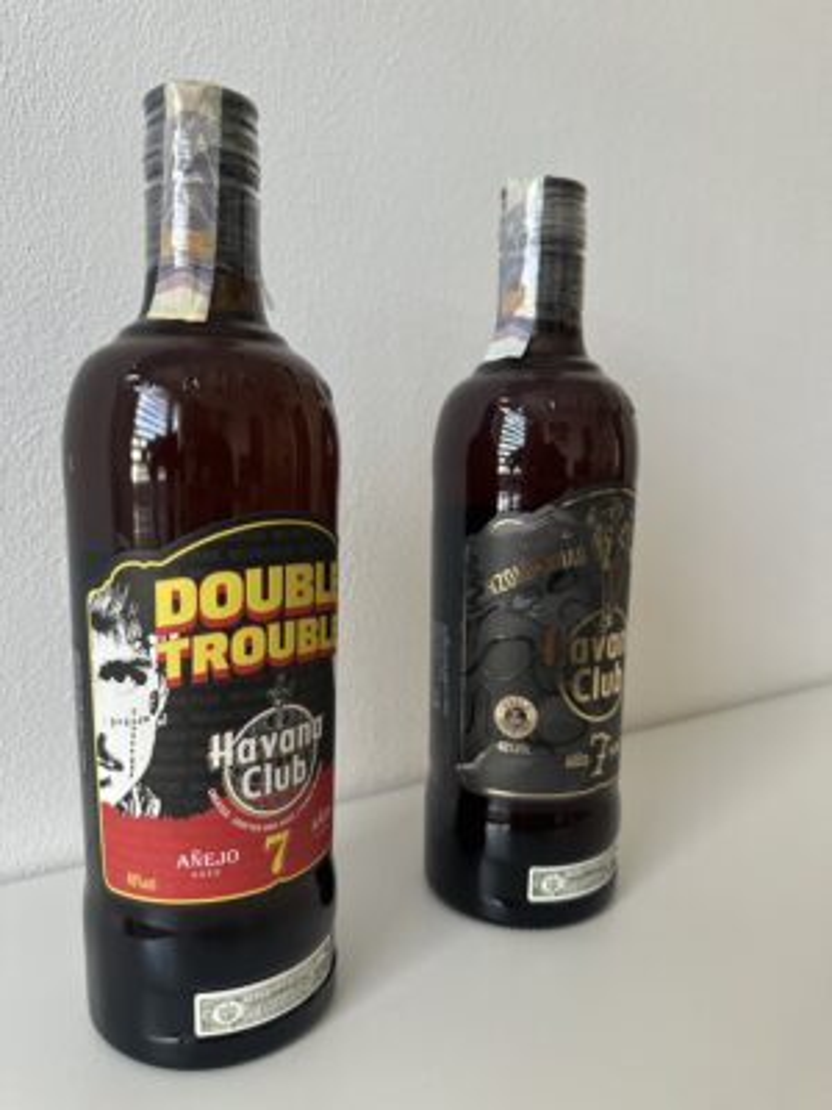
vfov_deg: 71.6
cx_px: 416
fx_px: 769
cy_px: 555
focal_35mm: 24
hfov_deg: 56.8
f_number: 1.78
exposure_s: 1/60
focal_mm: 6.86
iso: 400
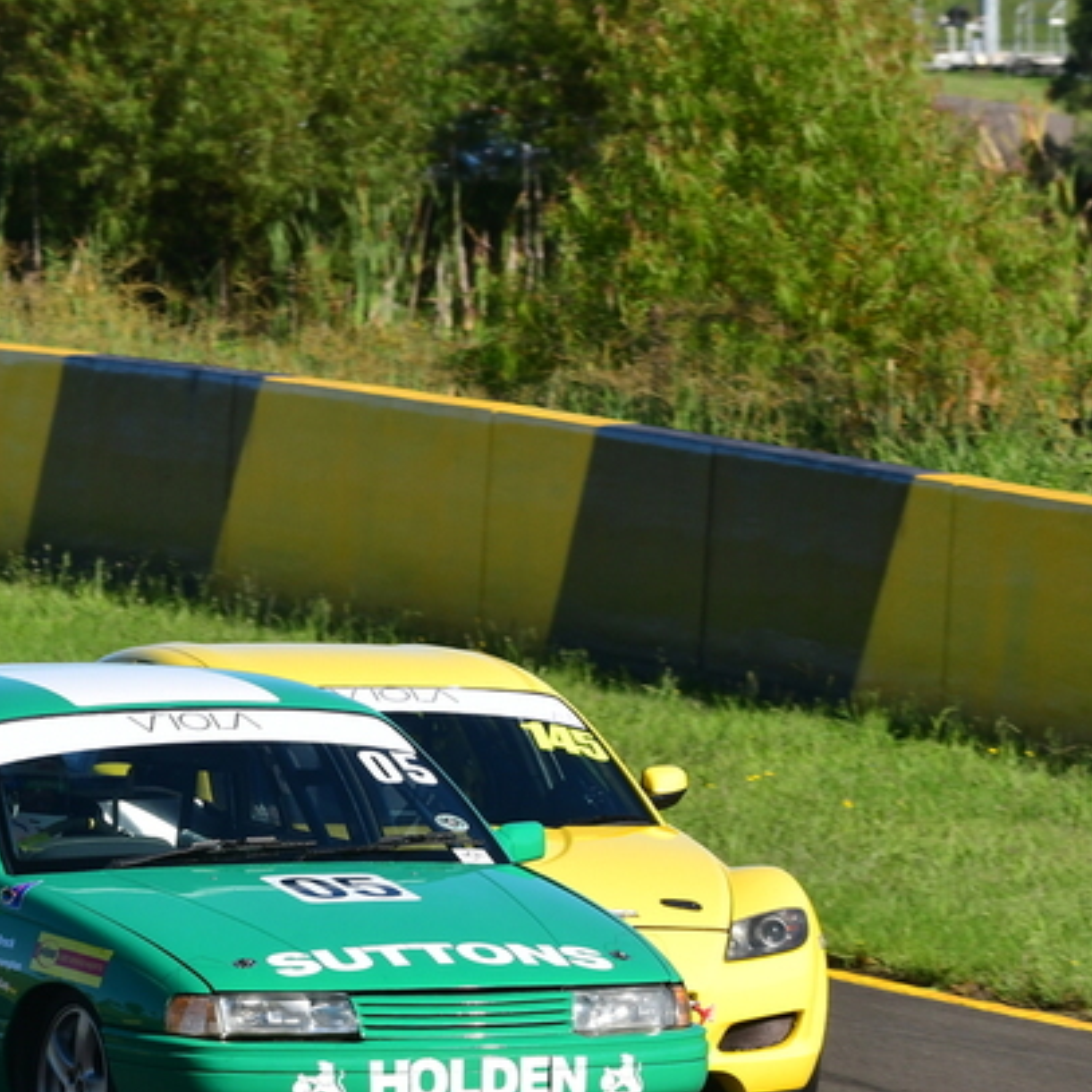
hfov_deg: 2.8
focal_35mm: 627
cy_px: 677
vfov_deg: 2.8
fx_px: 22378
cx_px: 196
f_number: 11
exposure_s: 1/640
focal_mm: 250
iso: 500
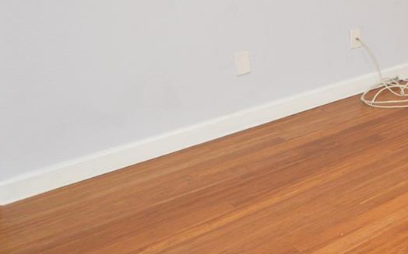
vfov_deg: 21.9
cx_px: 579
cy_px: -23
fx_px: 622
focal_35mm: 56
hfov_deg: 27.6
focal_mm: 12
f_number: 4
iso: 500
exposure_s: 1/60
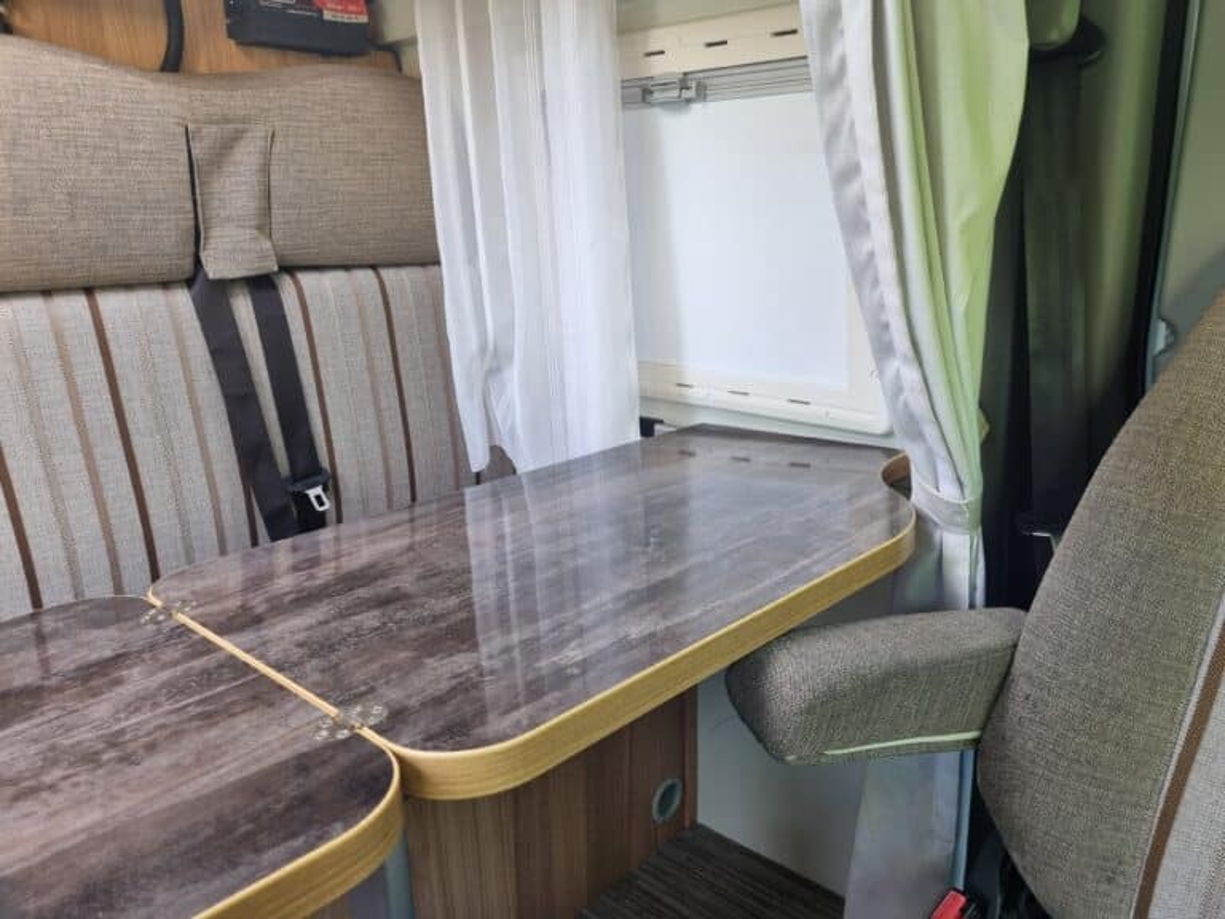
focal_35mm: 26
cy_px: 460
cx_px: 612
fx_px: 920
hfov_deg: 67.3
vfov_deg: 53.1
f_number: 1.8
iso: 100
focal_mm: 5.4
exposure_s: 1/100
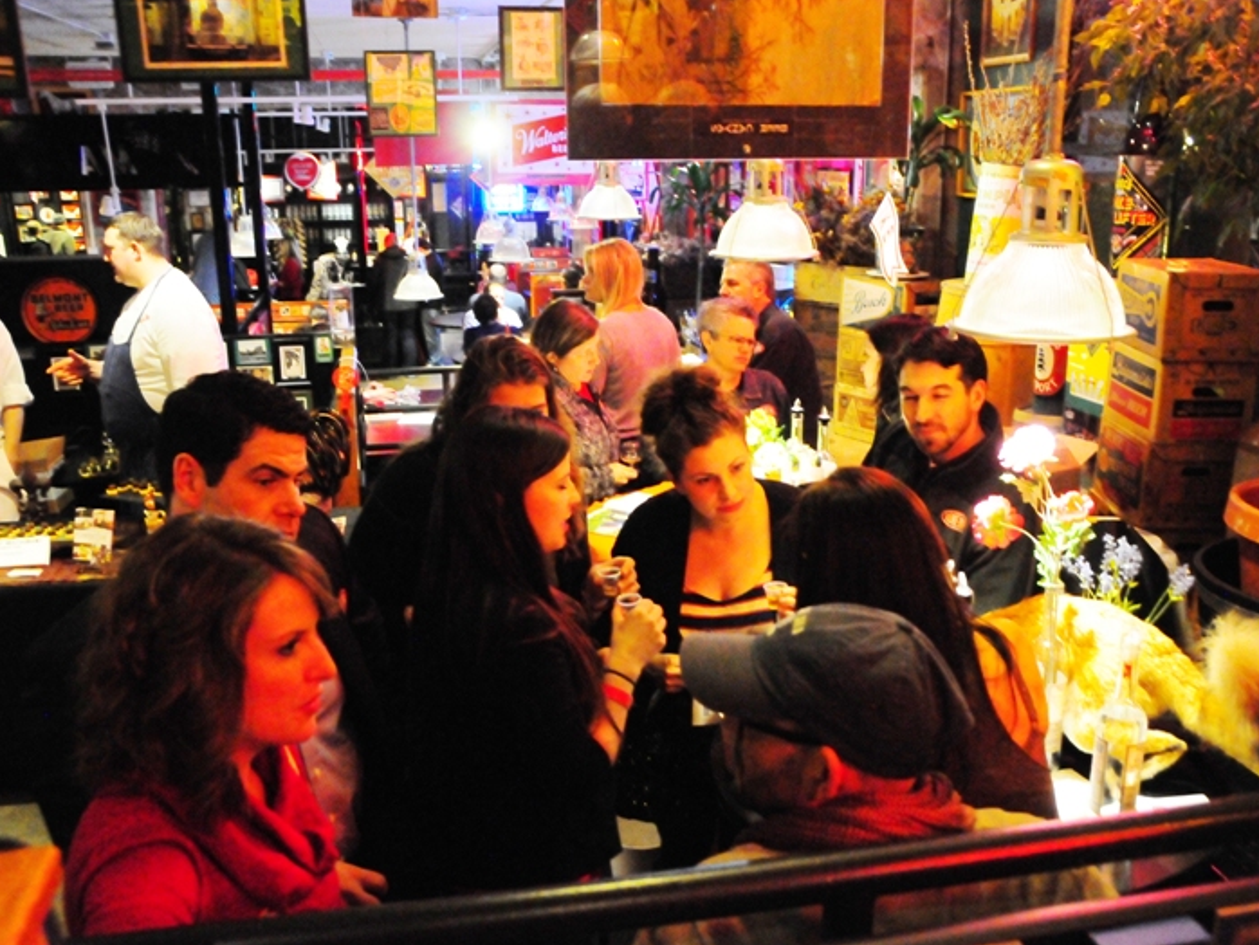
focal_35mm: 33
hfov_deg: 55.3
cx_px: 660
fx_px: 1201
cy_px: 477
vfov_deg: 43.0
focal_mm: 20
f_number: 4.5
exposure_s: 1/20
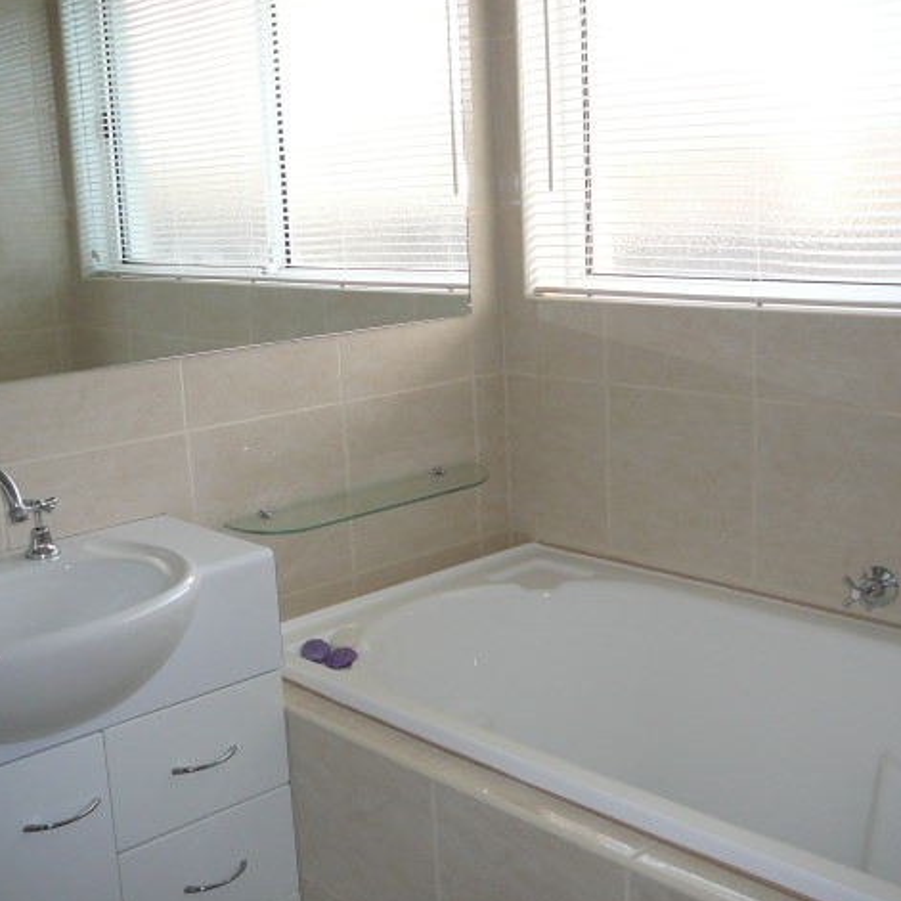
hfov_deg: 40.0
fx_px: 1237
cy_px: 451
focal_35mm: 42
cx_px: 444
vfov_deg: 40.0
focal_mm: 5.2
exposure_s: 1/30
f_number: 2.8
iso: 100
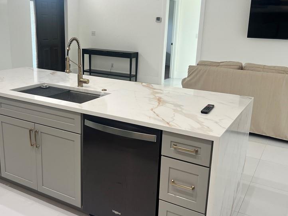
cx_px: 121
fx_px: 308
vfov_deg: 38.7
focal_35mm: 37
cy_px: 102
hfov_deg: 49.9
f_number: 1.5
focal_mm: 5.7
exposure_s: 1/60
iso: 64
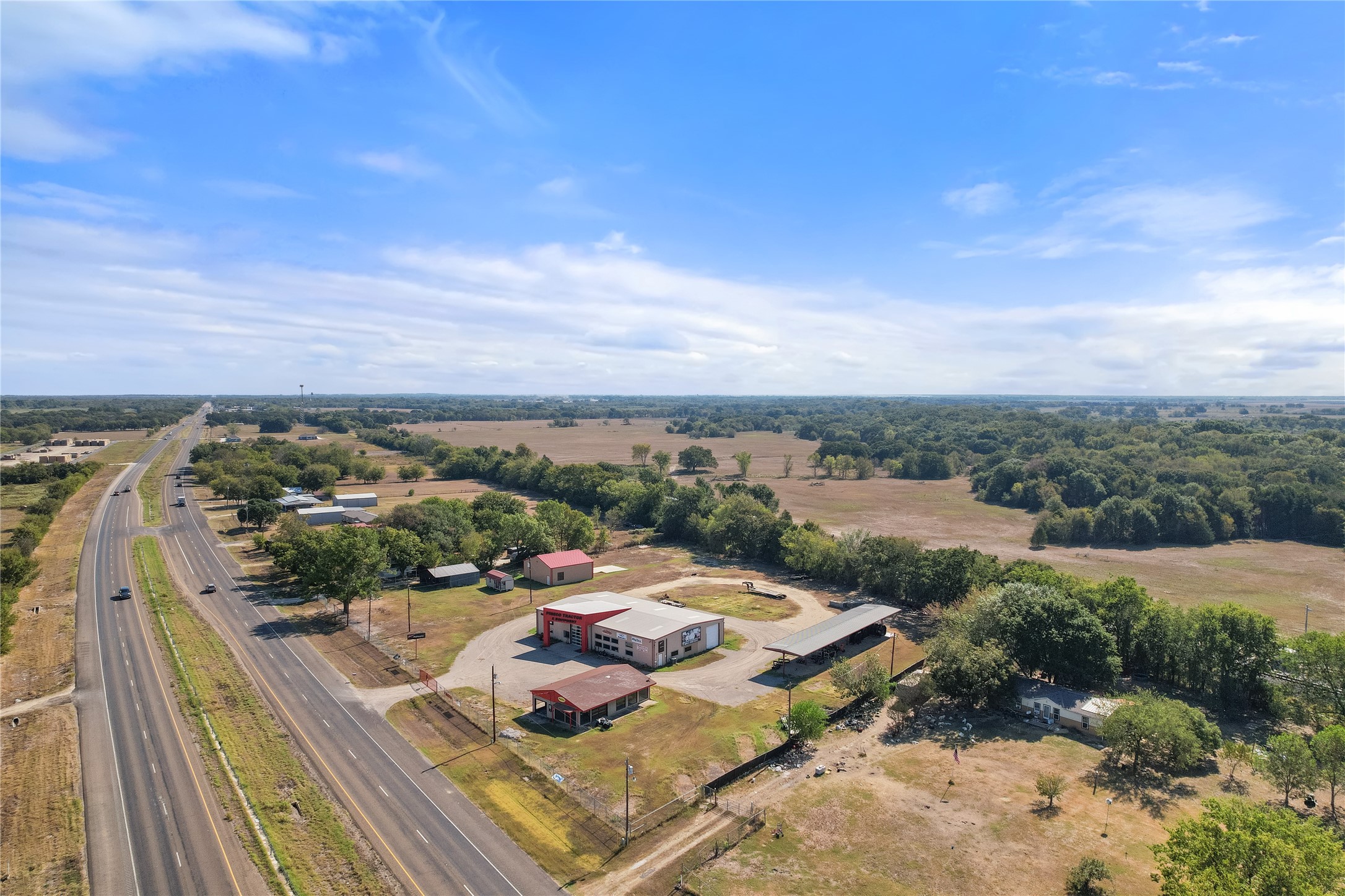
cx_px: 672
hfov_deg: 78.6
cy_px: 448
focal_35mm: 22
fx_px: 822
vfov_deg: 57.2
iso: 140
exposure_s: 1/180
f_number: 2.8
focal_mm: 8.38
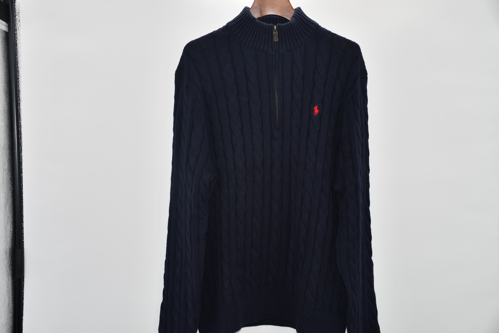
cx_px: 250
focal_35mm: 40
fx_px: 554
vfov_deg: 33.4
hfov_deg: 48.5
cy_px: 166
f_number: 4.5
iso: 100
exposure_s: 1/250
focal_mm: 27
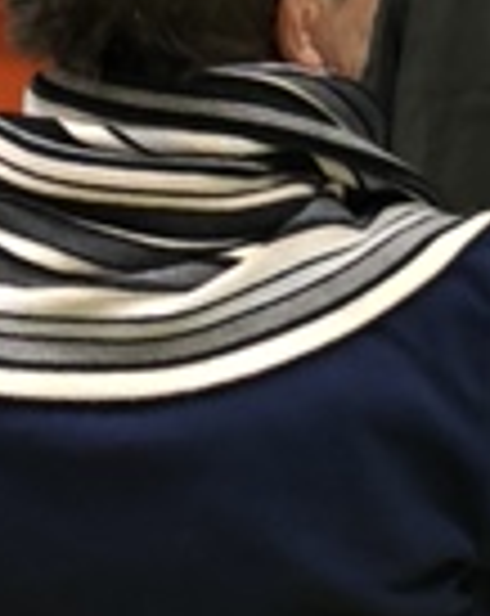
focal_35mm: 128
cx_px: 580
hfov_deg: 11.8
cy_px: -378
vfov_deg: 13.9
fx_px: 2328
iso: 64
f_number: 1.8
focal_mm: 3.99
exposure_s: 1/17
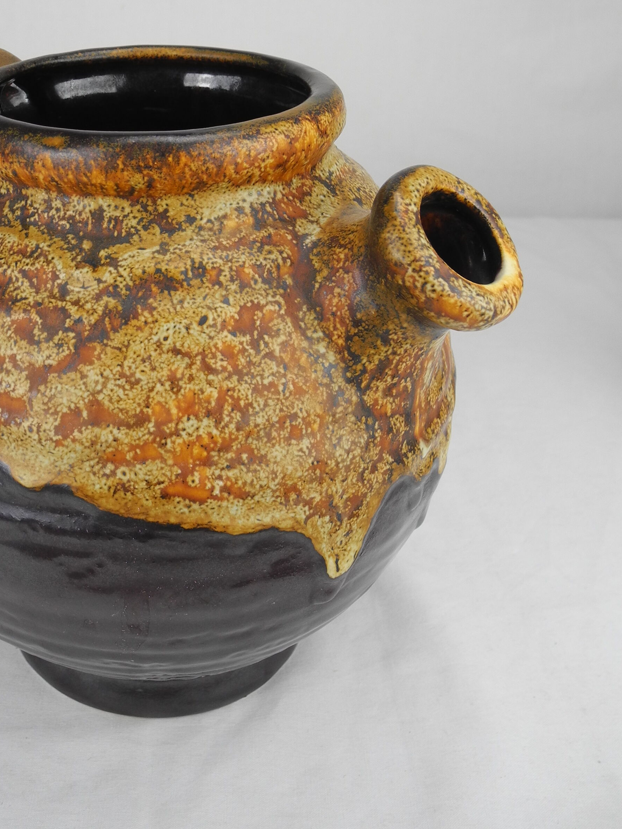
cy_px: 225
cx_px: 168
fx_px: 1030
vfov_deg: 42.7
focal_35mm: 43
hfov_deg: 33.1
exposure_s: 1/131
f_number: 2.8
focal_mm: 6
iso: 100
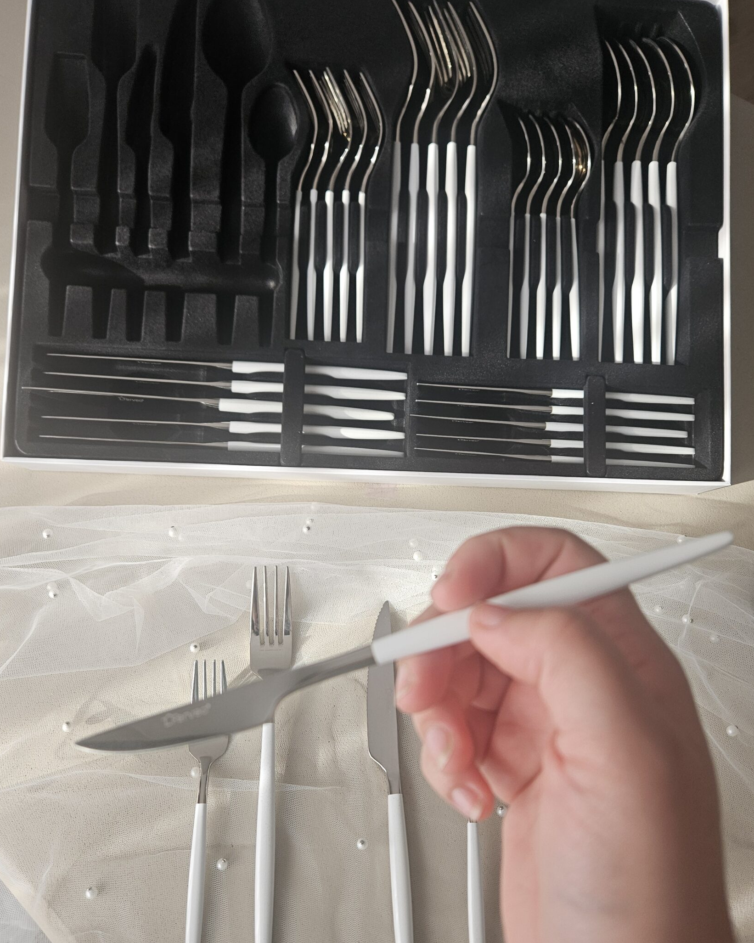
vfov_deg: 62.0
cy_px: 526
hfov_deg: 51.5
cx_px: 384
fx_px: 781
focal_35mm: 28
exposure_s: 1/120
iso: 64
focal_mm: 5.4
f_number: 1.8
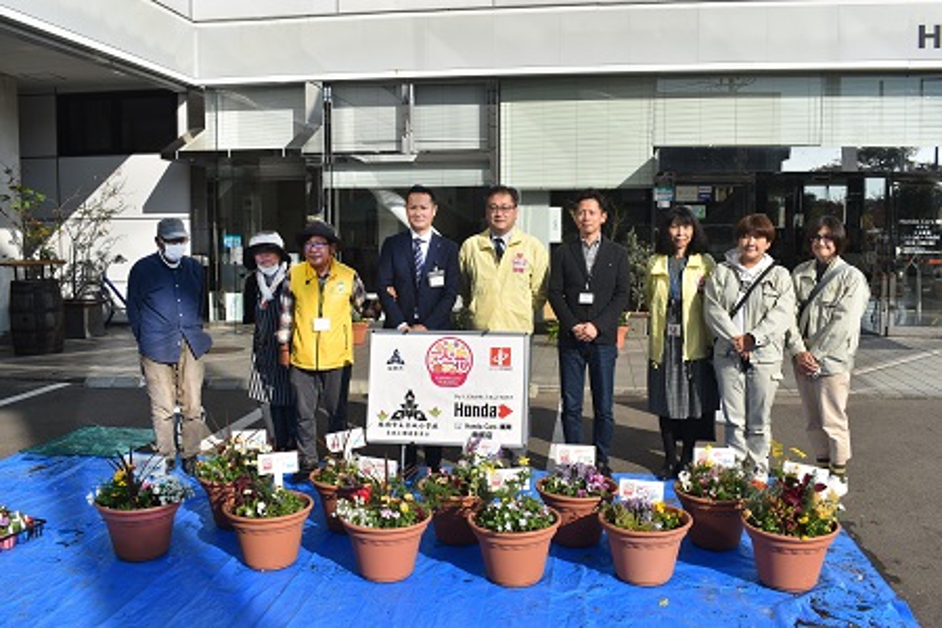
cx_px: 471
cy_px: 314
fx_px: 863
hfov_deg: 57.2
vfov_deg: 40.0
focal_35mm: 33
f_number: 11
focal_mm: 22
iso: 200
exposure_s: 1/500
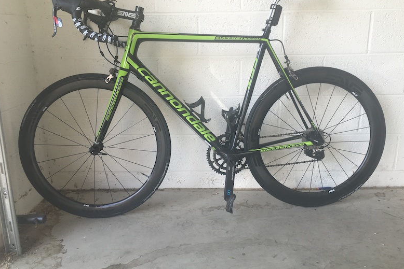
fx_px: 348
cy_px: 134
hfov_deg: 60.3
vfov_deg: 42.3
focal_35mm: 31
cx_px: 202
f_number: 2.2
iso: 32
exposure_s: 1/120
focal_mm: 4.15
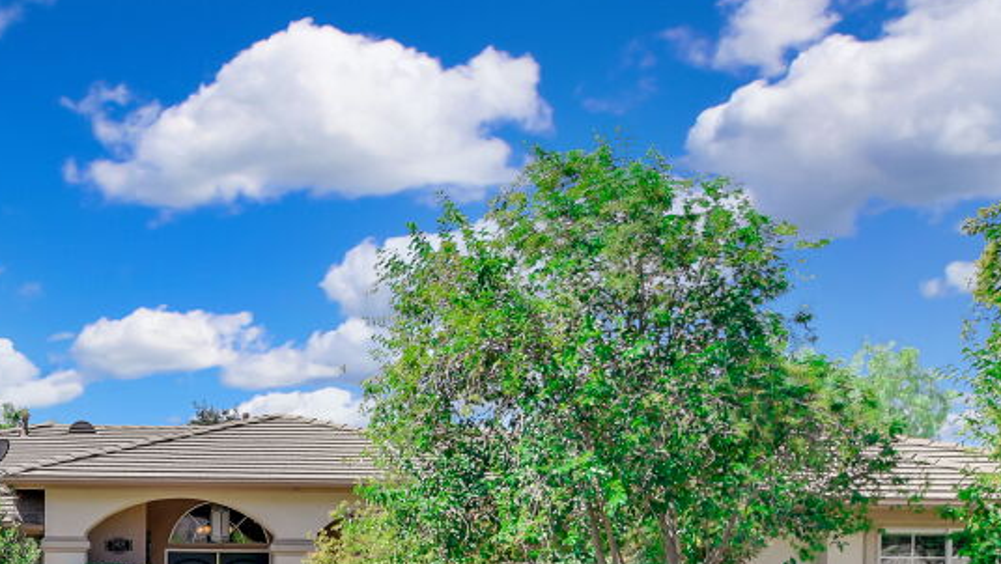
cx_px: 151
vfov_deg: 19.3
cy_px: 599
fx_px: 1593
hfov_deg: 33.5
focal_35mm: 60
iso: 400
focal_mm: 20
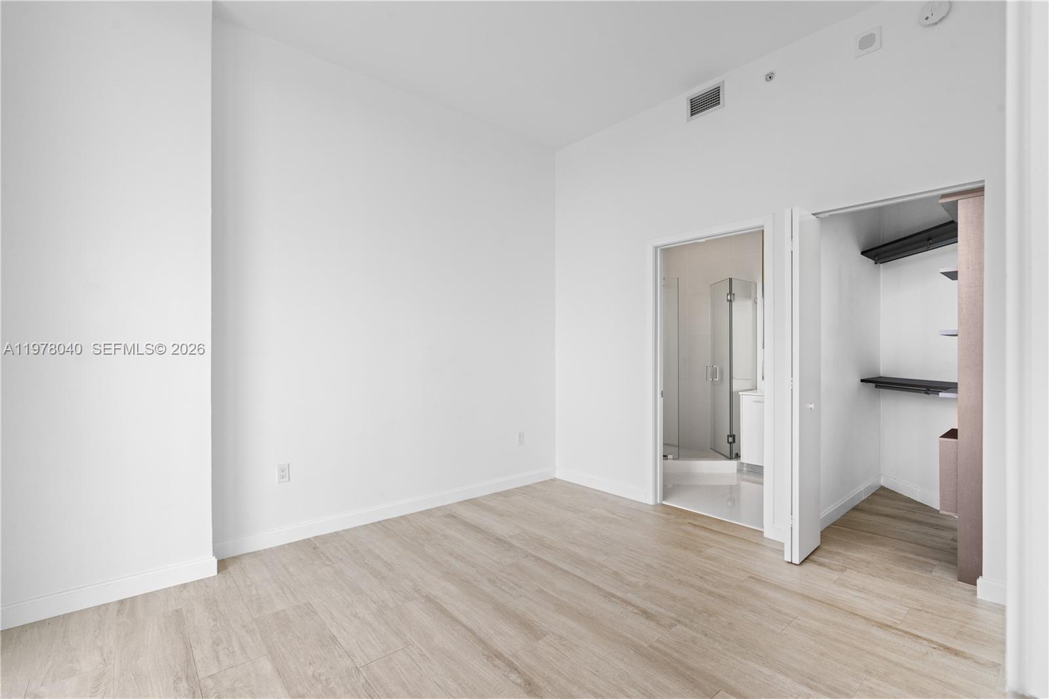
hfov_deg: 96.7
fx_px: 466
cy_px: 350
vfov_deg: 73.7
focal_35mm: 16
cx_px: 524
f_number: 9
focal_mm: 16
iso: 250
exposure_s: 1/15
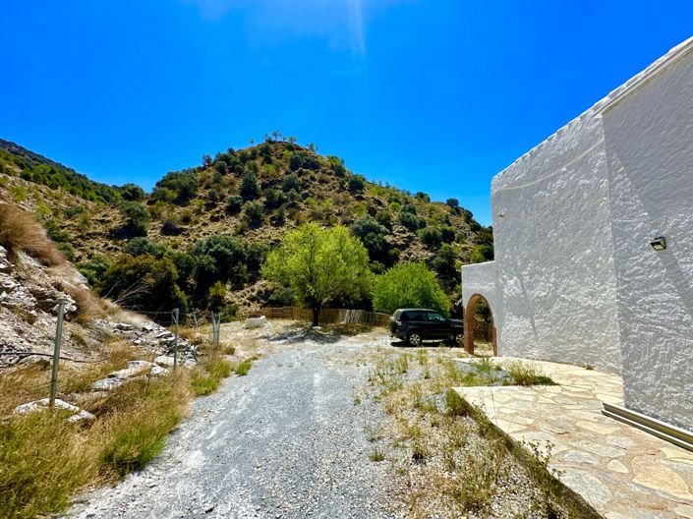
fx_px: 280
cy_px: 260
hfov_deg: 102.1
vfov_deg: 85.6
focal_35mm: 14
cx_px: 346
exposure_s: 1/2132
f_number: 2.2
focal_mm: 2.22
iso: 40
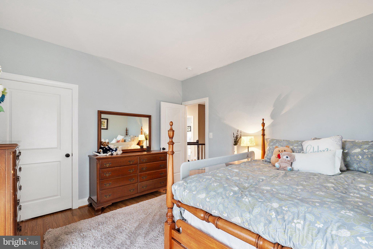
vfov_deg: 77.3
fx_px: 155
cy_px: 124
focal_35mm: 15
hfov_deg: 100.4
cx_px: 186
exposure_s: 1/4
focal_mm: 10
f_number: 8
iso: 640
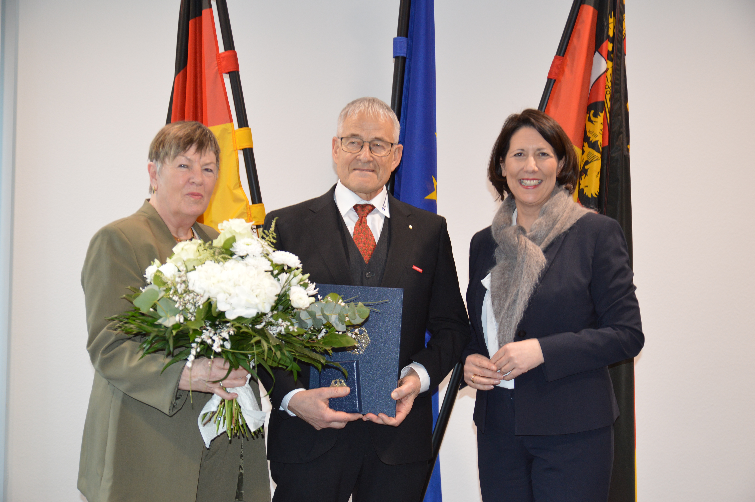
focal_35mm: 44
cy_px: 251
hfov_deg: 45.0
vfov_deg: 30.8
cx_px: 378
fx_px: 911
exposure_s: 1/60
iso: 560
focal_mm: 29
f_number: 2.8
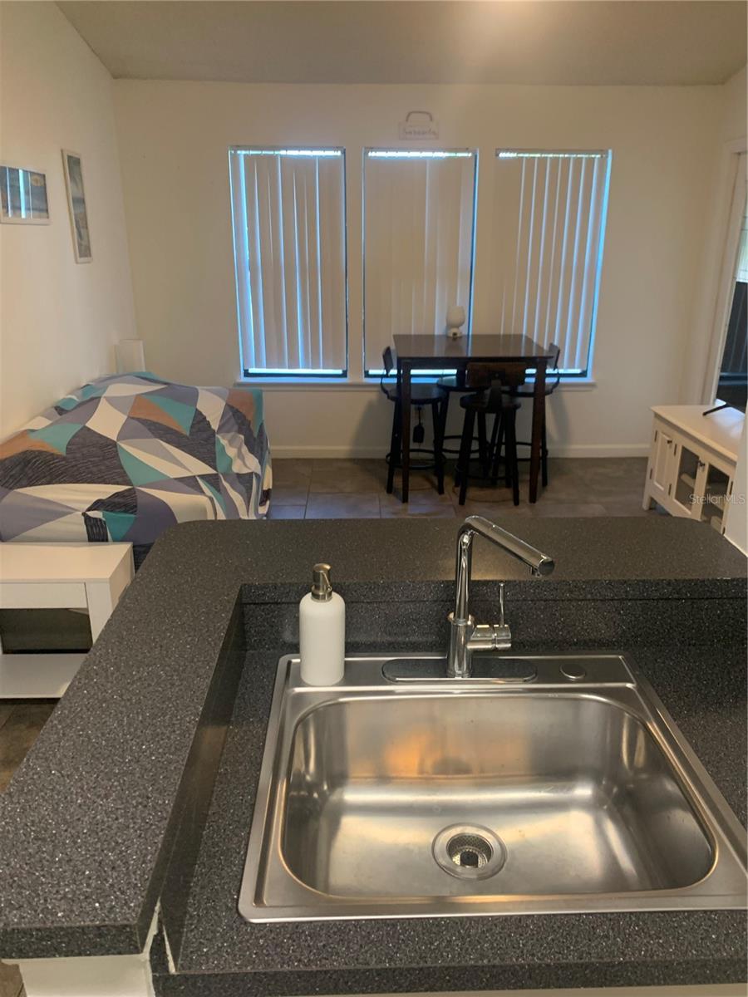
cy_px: 498
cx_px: 374
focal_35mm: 26
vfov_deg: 67.3
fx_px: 749
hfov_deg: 53.1
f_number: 1.8
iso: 250
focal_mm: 4.25
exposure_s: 1/60
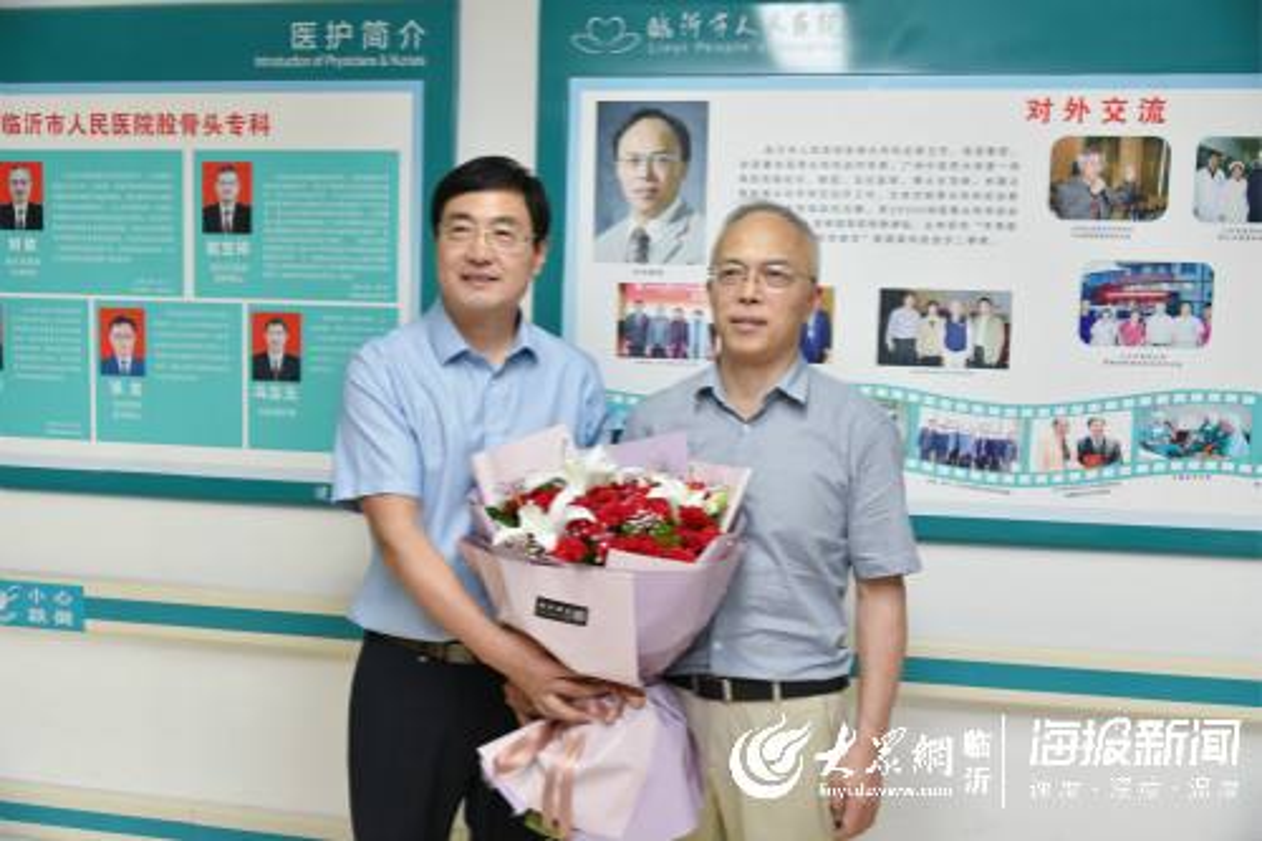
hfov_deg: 55.8
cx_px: 631
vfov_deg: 38.9
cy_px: 420
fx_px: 1191
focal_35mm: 34
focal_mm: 34
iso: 400
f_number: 4
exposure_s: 1/60
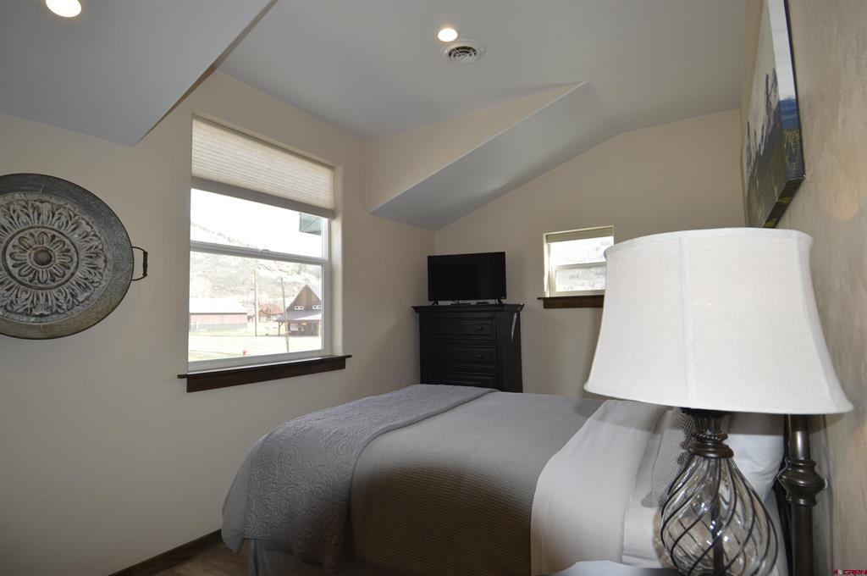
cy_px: 288
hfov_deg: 90.1
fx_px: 433
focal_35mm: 18
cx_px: 434
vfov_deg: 67.2
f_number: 4
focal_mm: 12
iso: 220
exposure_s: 1/125
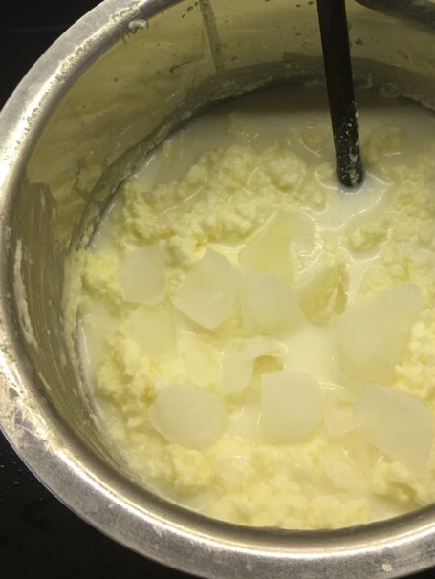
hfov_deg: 29.4
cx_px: 300
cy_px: 95
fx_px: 820
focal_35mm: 49
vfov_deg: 37.2
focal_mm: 4.15
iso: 50
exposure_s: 1/17
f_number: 2.2
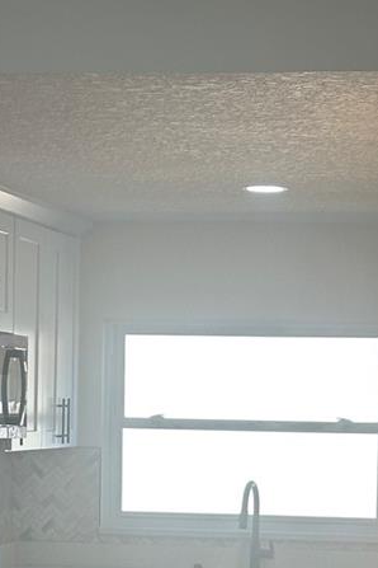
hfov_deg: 10.2
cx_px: 237
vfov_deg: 15.0
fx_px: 2110
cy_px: 598
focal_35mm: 134
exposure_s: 1/121
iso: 50
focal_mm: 6.86
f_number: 1.78
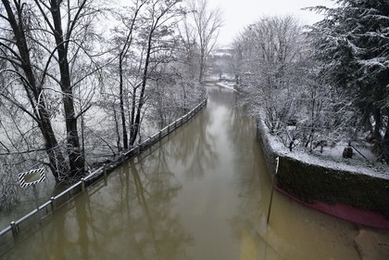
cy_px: 130
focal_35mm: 24
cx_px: 194
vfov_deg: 53.1
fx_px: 259
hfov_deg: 73.7
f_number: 6.3
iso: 400
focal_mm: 24
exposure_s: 1/8
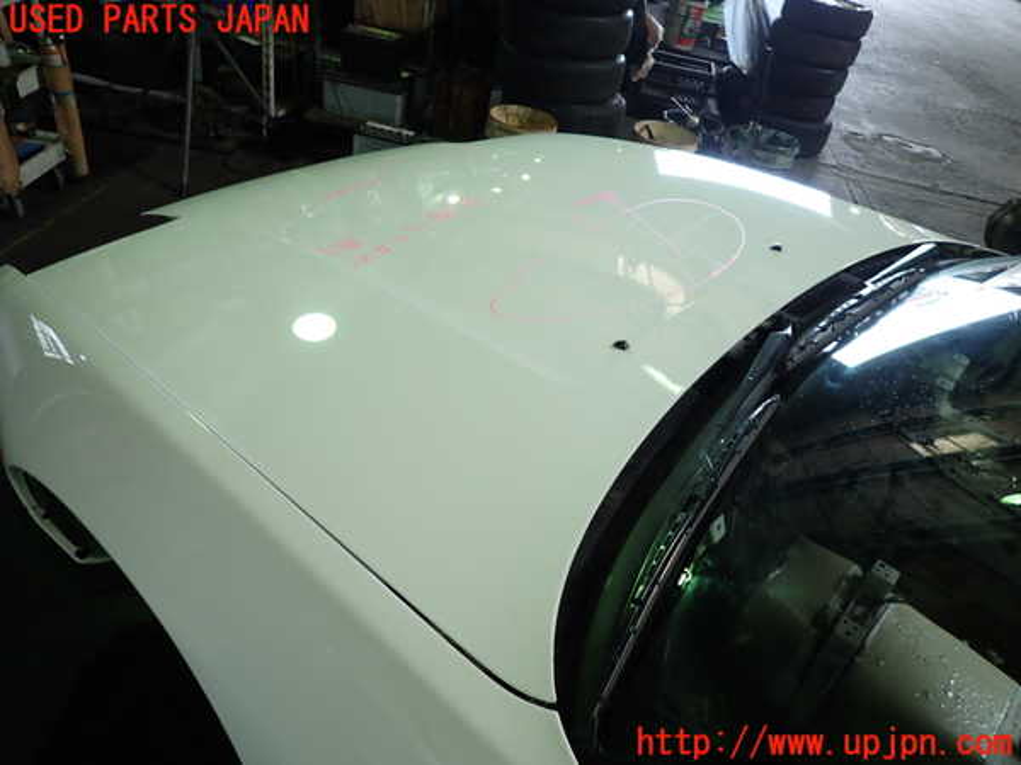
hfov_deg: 69.4
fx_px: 737
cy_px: 382
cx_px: 510
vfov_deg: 54.9
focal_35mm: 25
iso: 125
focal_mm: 4.5
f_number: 2
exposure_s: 1/60
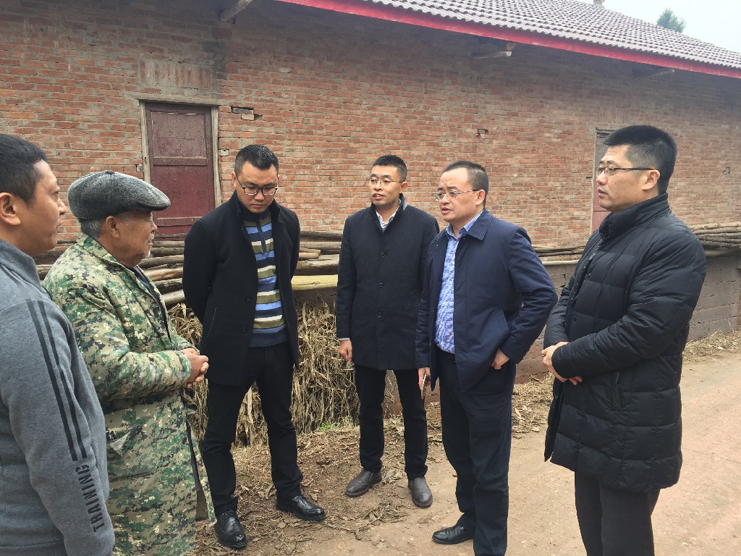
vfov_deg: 48.2
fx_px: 621
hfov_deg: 61.7
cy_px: 278
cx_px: 370
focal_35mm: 29
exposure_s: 1/100
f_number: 2.2
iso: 32
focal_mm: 4.15
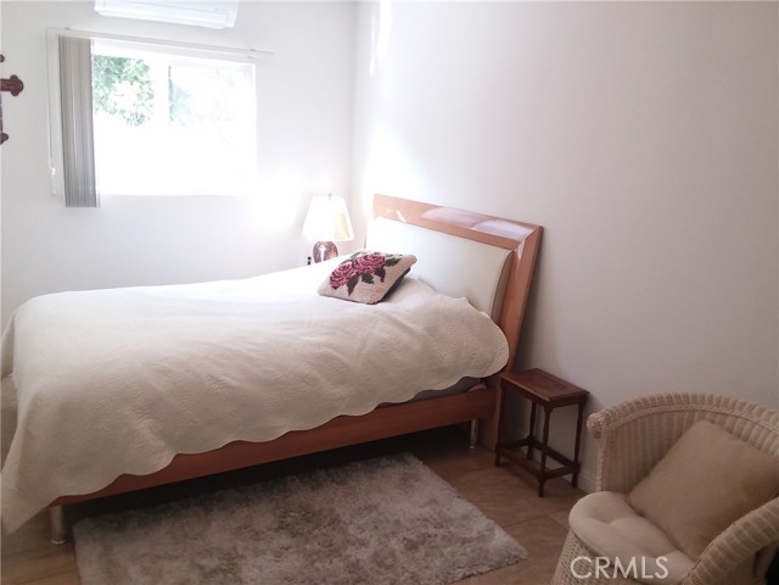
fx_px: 653
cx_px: 390
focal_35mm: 29
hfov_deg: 61.7
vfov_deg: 48.2
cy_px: 292
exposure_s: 1/30
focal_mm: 2.47
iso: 50
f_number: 1.9
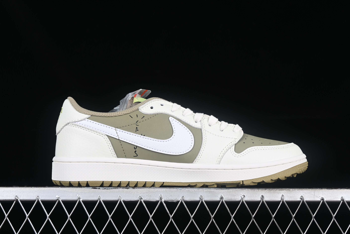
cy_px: 117
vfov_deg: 18.2
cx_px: 175
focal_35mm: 75
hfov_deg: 27.0
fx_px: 729
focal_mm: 50
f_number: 8
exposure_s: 1/80
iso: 160
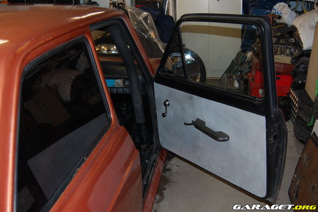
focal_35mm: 45
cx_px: 159
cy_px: 106
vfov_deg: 29.8
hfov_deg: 43.6
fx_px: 397
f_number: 4.2
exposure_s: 1/60
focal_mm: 30
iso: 400
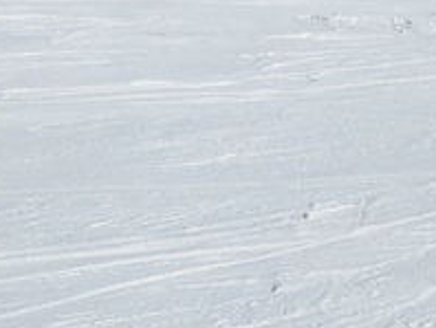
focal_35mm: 115
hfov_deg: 15.4
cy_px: -64
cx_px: 700
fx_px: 1450
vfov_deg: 12.6
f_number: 4.5
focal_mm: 4.3
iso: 100
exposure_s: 1/2000
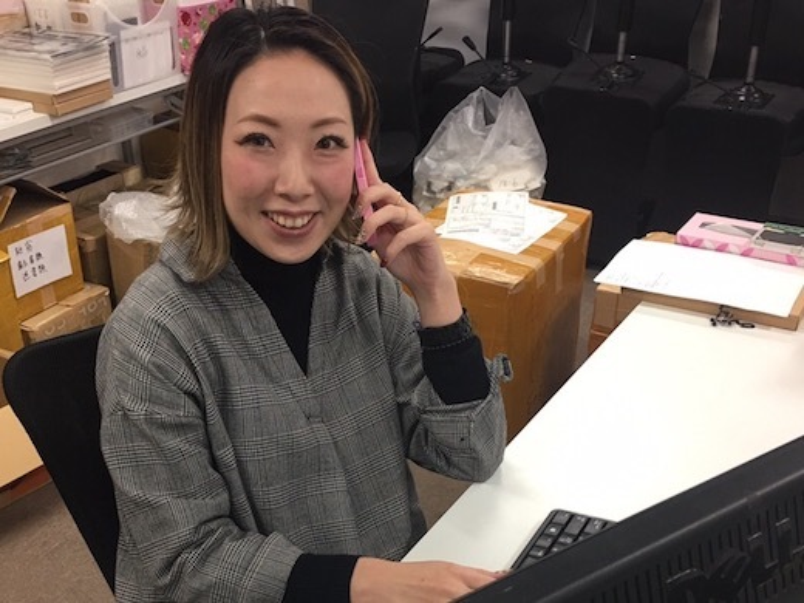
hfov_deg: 61.7
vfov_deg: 48.2
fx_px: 674
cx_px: 402
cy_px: 302
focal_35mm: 29
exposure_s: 1/30
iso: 32
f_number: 2.2
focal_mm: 4.15
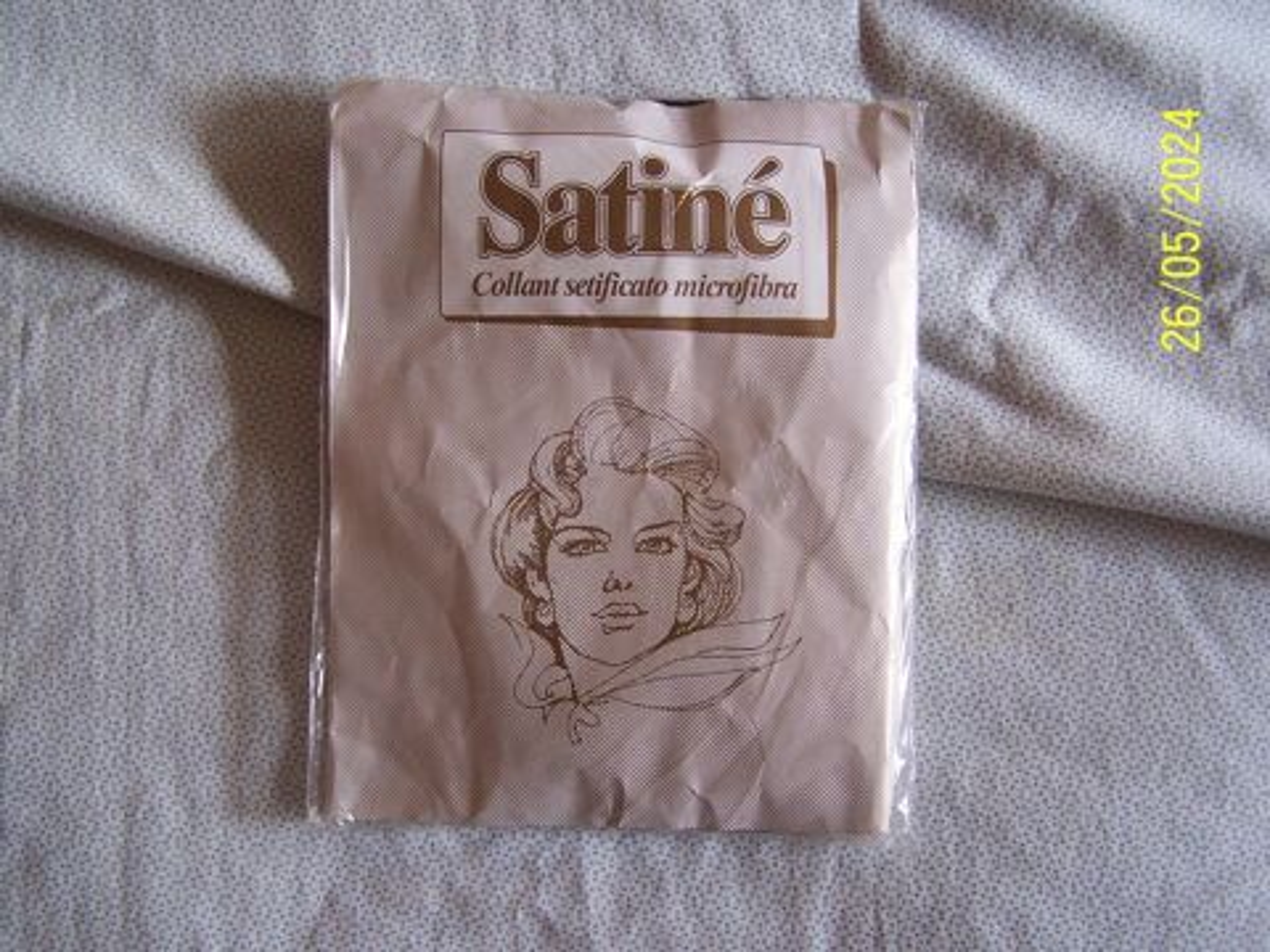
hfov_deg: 49.0
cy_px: 476
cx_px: 635
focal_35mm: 38
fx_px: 1394
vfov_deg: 37.7
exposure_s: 1/30
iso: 140
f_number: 2.8
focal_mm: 6.3
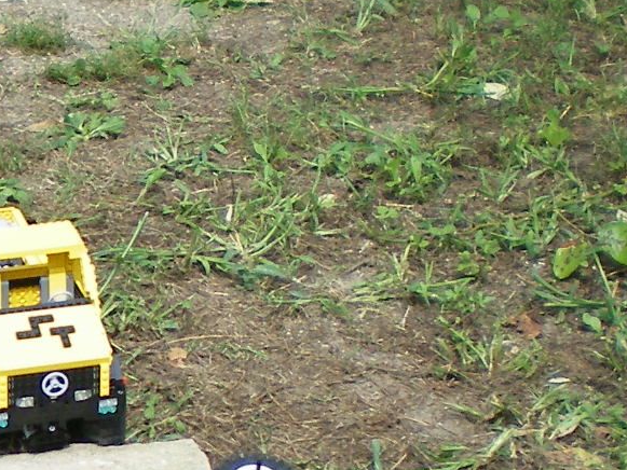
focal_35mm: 134
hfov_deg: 14.5
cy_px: 317
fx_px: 2428
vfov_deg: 11.1
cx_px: -10
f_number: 3.1
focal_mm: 6.3
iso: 64
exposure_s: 1/500
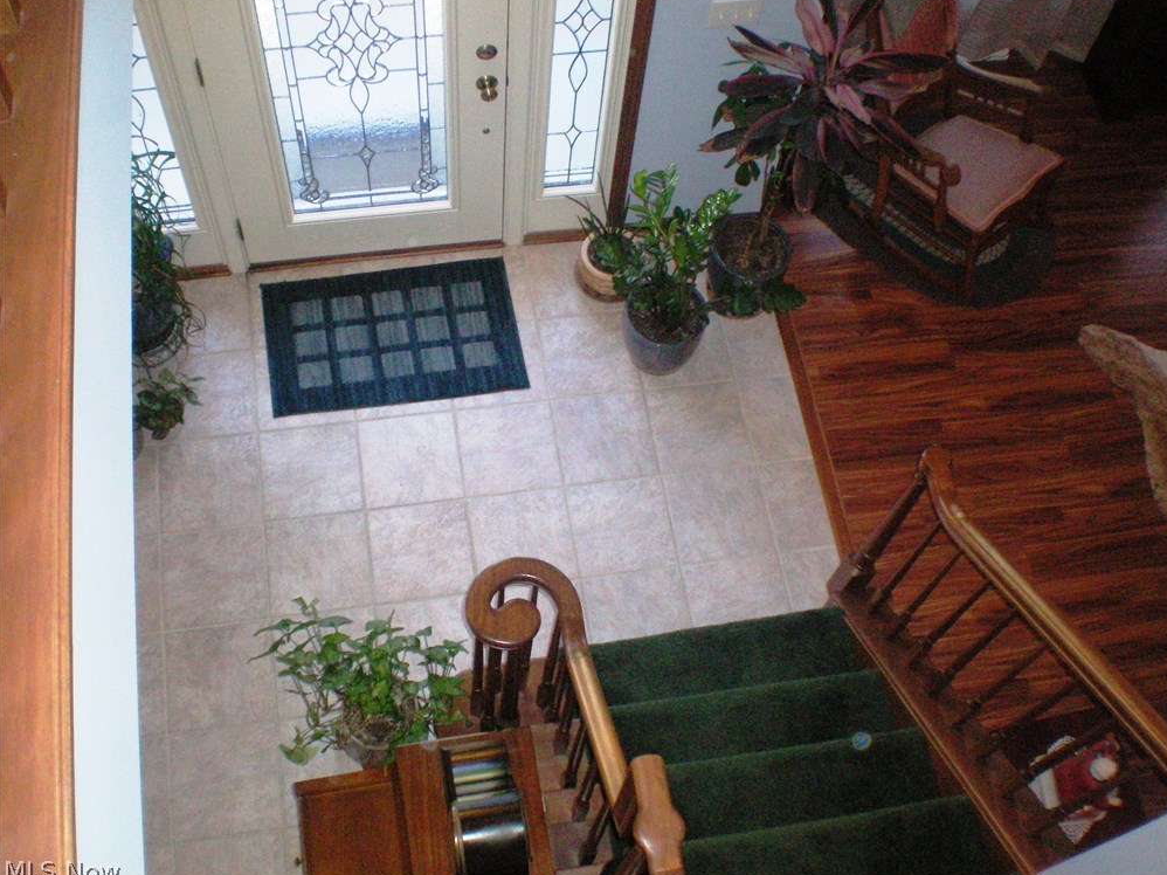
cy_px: 441
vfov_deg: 36.8
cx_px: 596
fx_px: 1314
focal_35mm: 39
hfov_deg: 47.9
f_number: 4.6
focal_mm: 6.3
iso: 400
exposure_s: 1/60
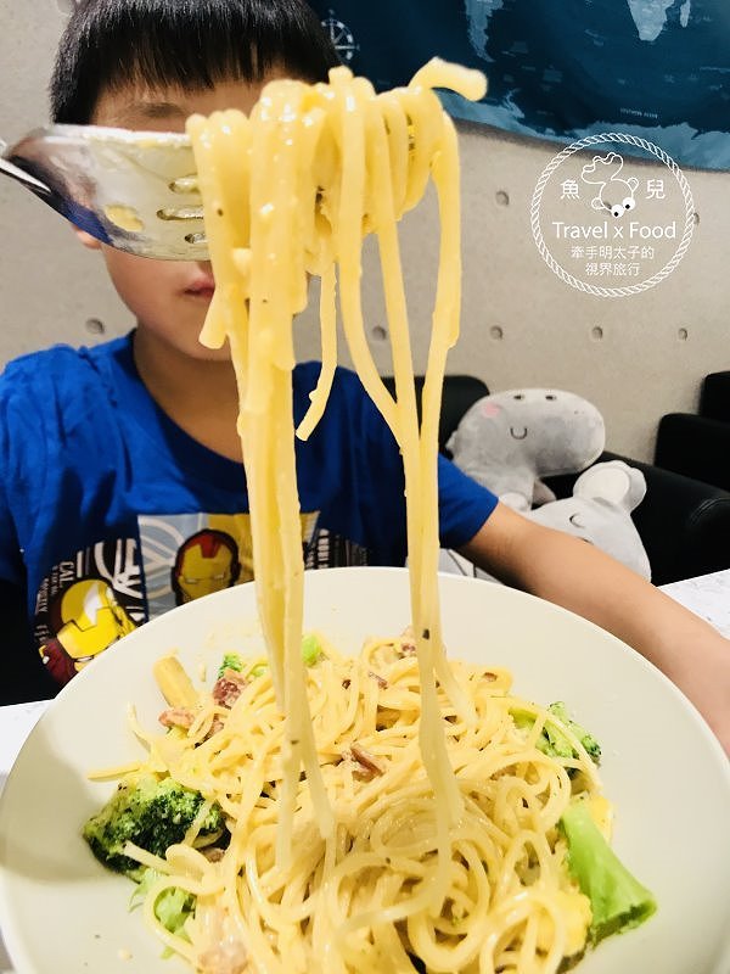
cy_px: 487
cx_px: 365
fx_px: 787
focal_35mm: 28
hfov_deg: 49.7
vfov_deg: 63.4
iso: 32
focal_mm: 3.99
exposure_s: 1/30
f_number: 1.8
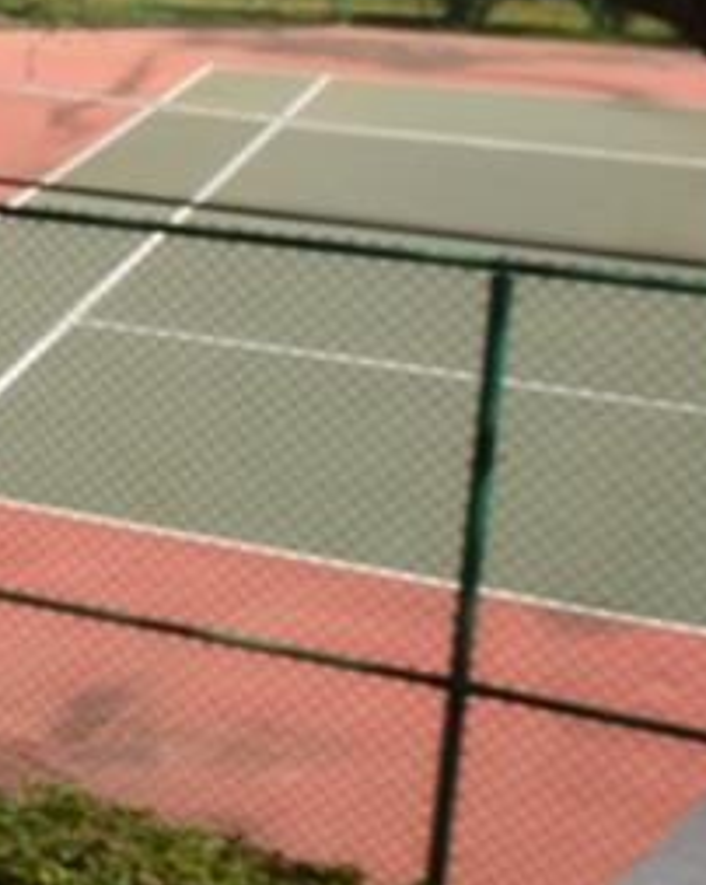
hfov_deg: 10.9
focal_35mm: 89
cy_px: 17
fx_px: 2327
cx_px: -1436
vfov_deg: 20.9
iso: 100
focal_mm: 10
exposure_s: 1/200
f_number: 10
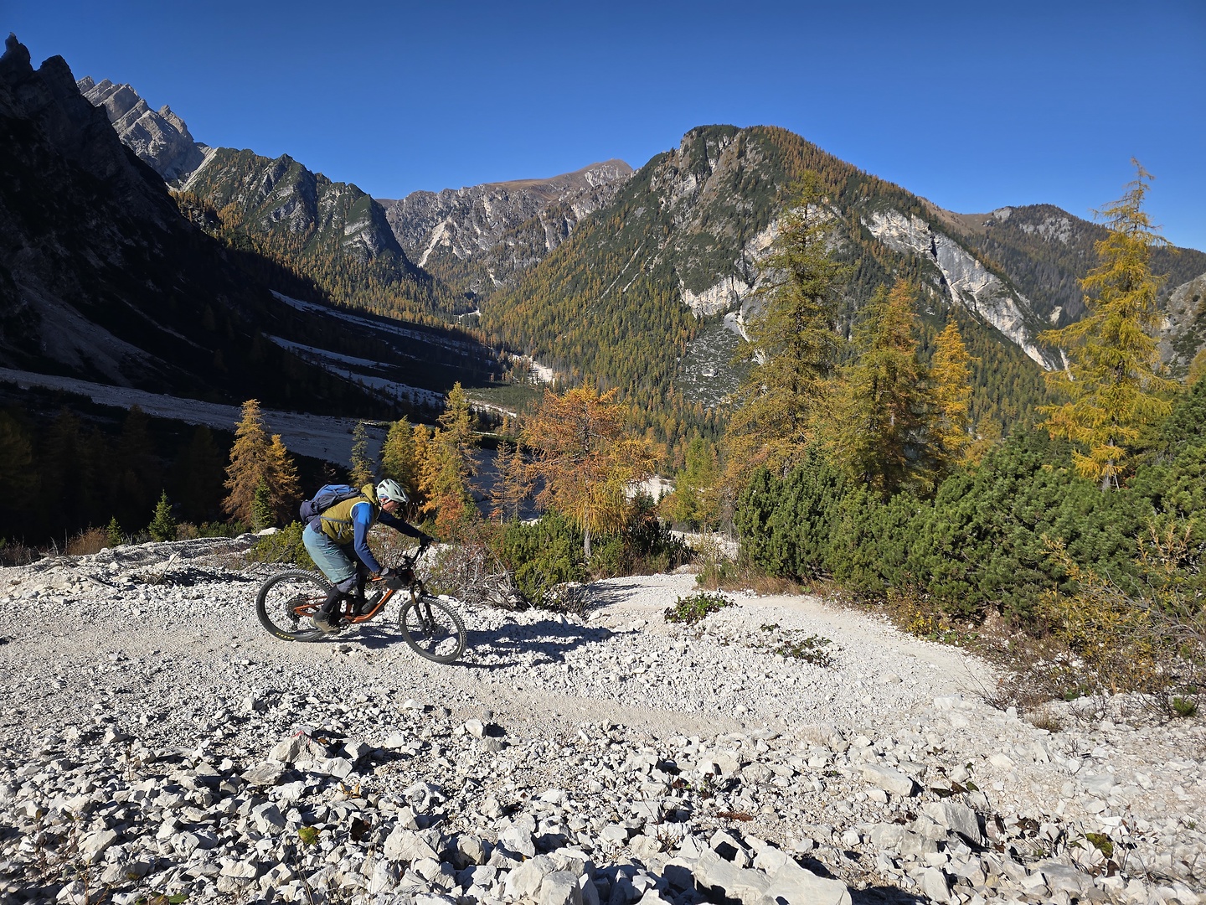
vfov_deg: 58.9
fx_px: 801
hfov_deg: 73.9
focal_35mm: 23
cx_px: 603
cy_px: 452
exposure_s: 1/989
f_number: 1.7
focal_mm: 6.3
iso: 12
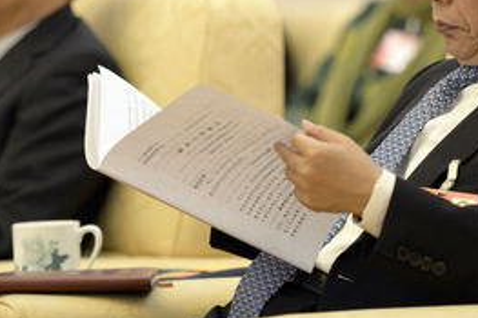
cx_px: 325
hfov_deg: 6.1
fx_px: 4458
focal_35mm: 336
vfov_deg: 4.1
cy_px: 15
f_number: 2.8
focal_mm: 150
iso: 1000
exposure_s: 1/125
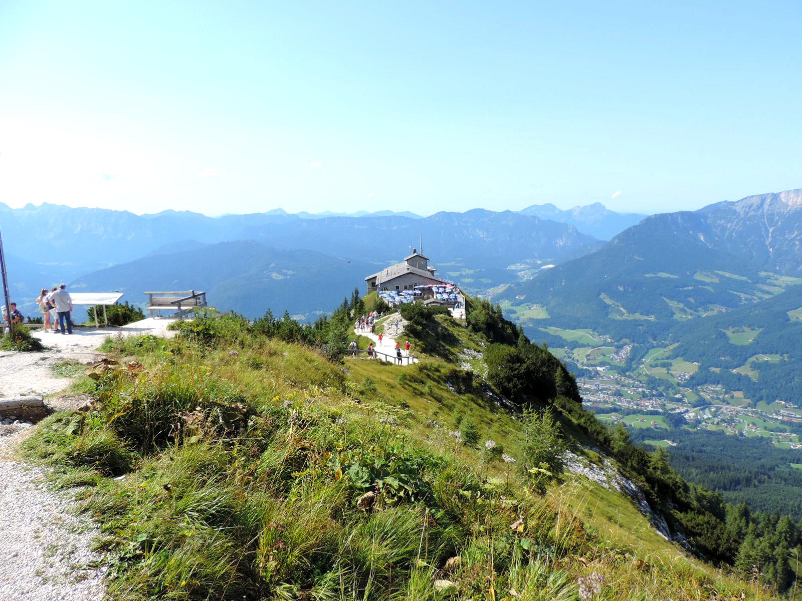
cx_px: 401
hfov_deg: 71.6
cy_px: 300
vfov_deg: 56.8
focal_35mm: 24
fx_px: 556
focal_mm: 4.3
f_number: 3
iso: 80
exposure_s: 1/1000
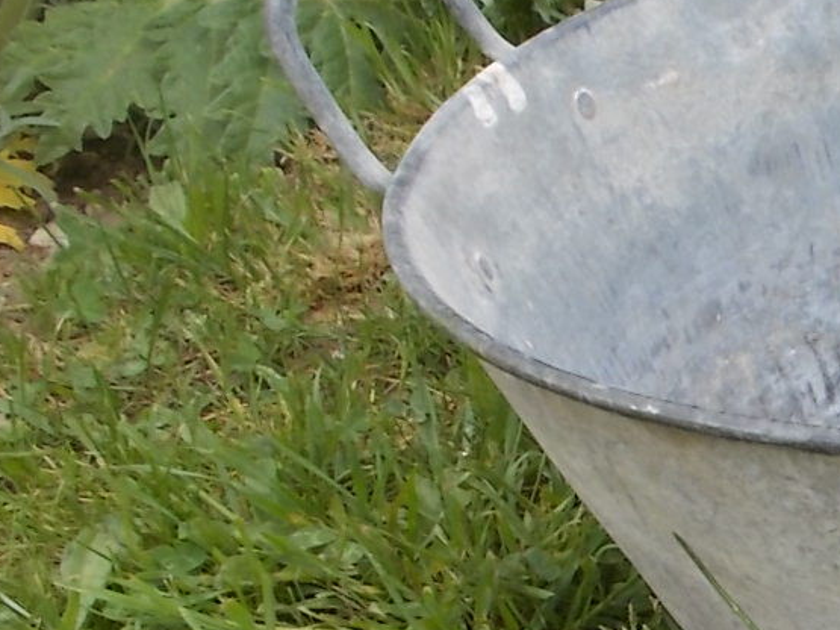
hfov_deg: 23.2
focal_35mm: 75
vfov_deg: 19.1
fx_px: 1820
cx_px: 1079
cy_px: 621
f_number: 3.2
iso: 80
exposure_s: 1/250
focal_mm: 4.6
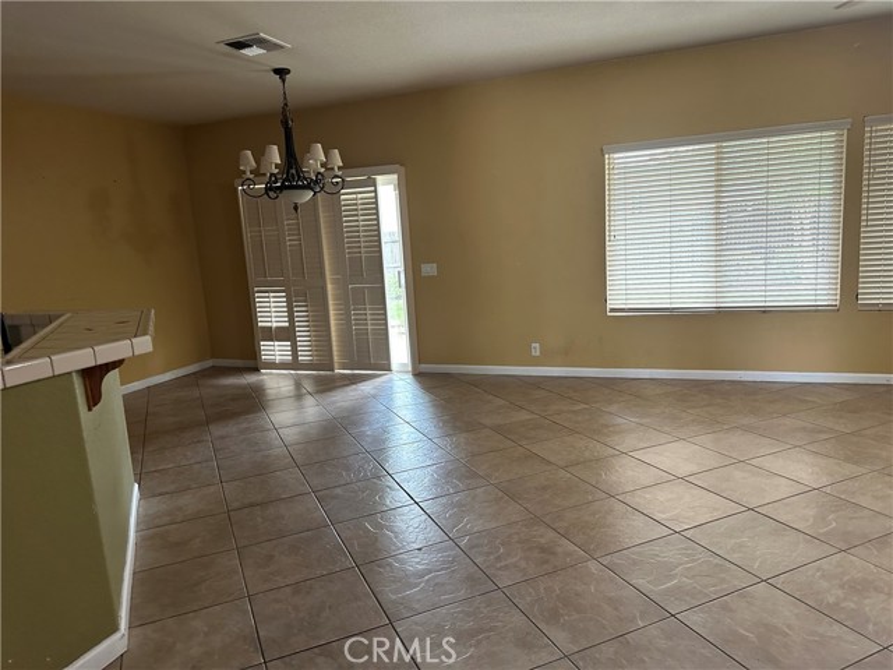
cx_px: 446
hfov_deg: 71.6
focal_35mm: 24
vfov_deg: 56.8
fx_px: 619
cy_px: 335
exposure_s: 1/60
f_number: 1.78
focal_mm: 6.86
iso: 400
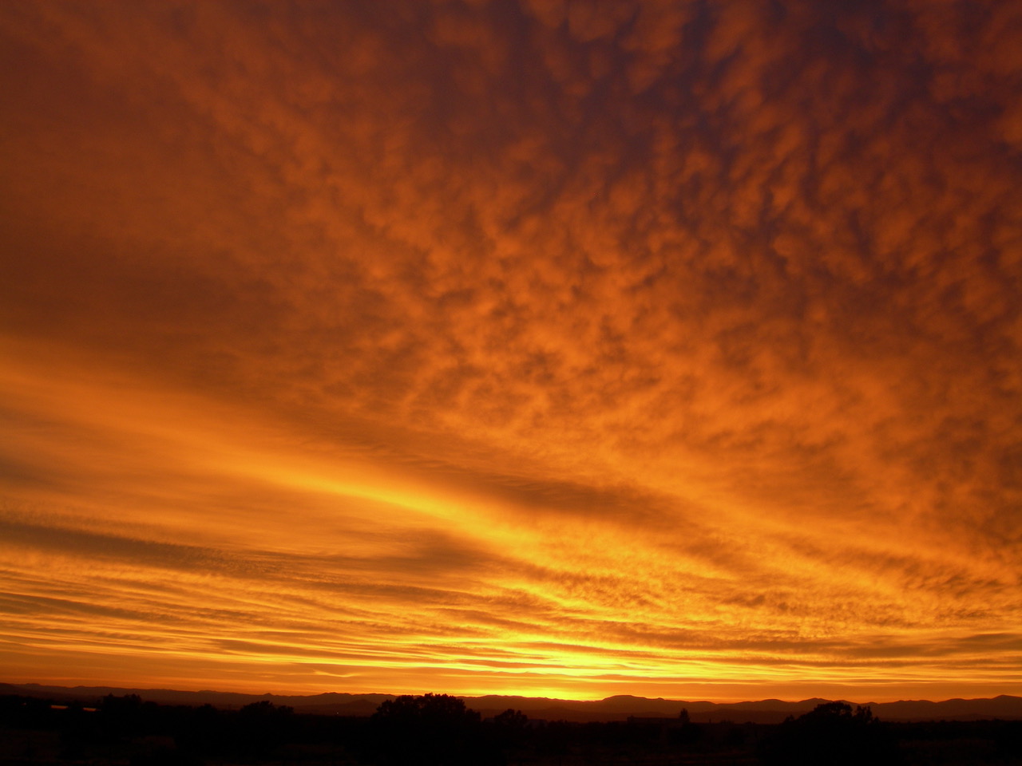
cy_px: 383
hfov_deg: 49.0
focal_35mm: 38
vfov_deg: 37.7
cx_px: 511
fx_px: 1122
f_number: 4.8
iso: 50
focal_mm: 7.8
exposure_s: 1/72
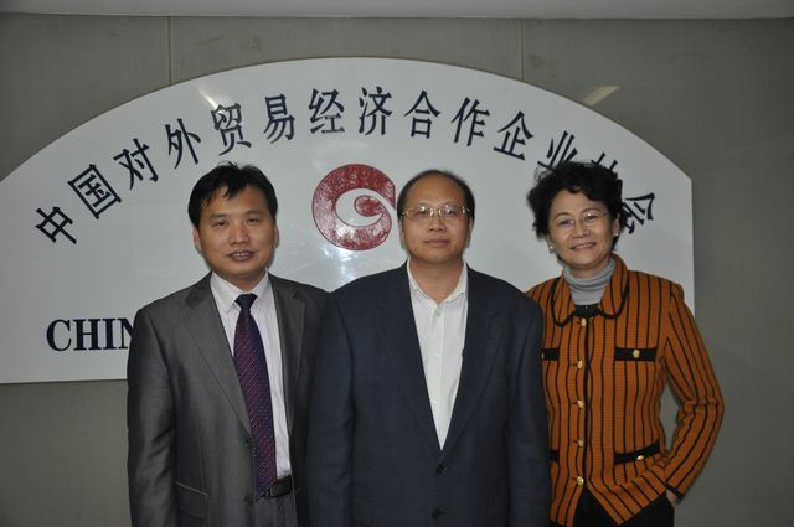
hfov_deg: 53.2
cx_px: 397
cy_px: 264
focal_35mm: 36
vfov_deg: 36.8
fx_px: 793
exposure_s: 1/60
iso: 800
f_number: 3.8
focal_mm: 24
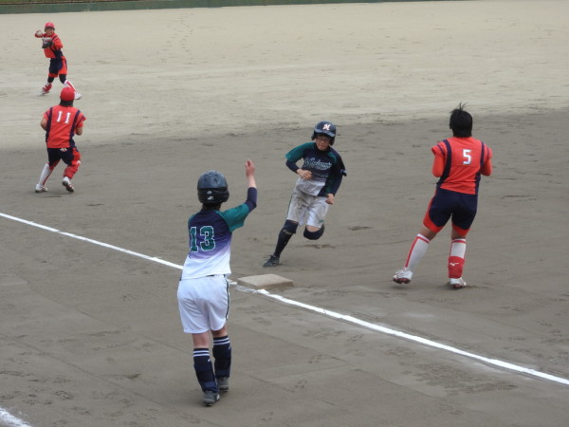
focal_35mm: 125
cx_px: 284
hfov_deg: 15.8
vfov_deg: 11.9
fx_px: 2055
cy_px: 214
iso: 100
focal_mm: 22.4
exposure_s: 1/400
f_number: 5
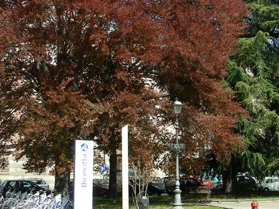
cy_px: 32
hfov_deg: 27.8
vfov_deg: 20.9
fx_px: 556
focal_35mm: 69
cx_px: 205
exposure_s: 1/324
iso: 50
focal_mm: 6.3
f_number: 4
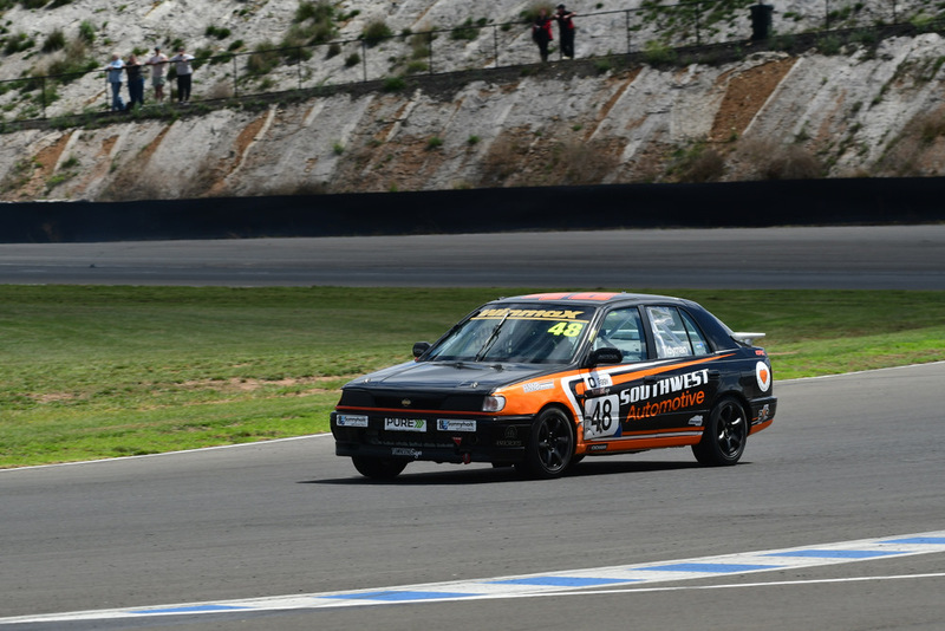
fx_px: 7877
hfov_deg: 6.9
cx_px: 472
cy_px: 316
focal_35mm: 300
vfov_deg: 4.6
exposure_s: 1/640
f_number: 10
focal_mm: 200
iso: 250
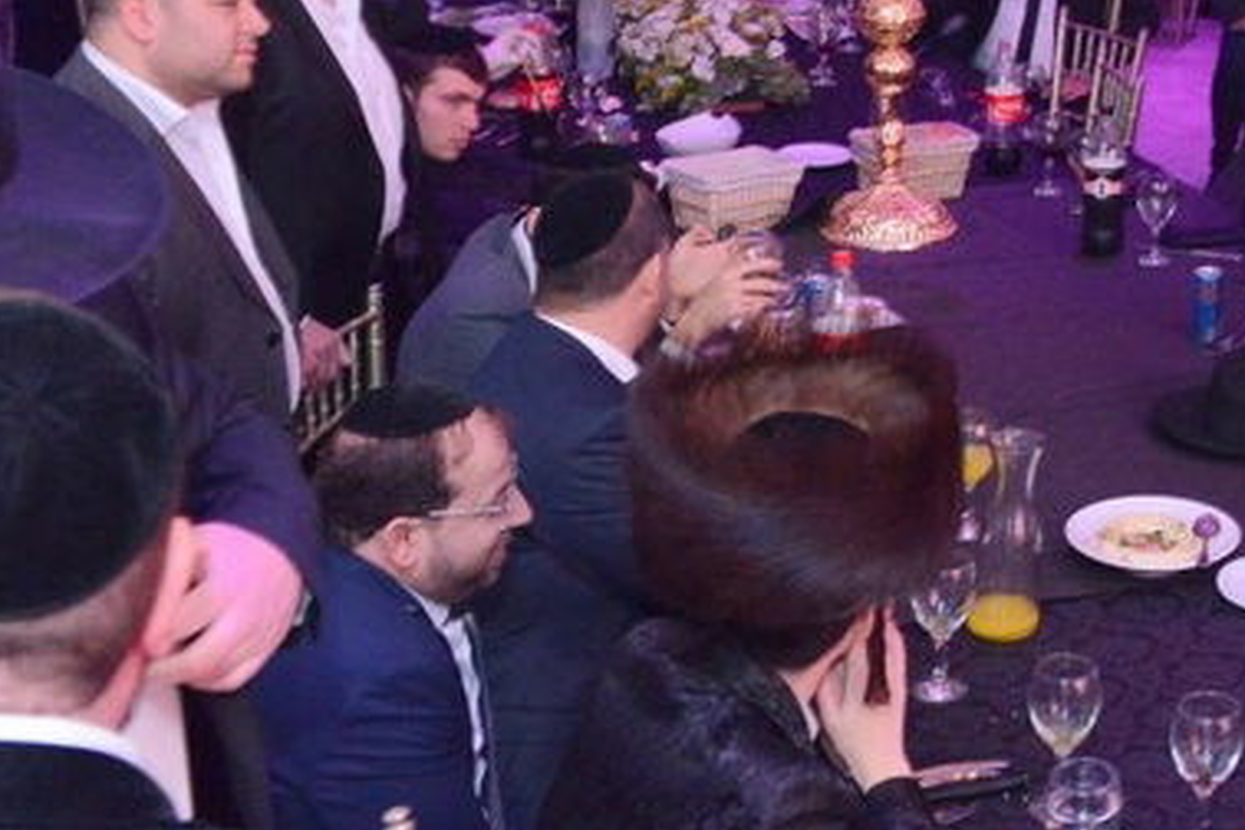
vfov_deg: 20.0
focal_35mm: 65
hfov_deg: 27.8
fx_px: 2248
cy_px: -71
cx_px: 1423
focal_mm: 24
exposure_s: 1/100
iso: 5000
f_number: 5.6
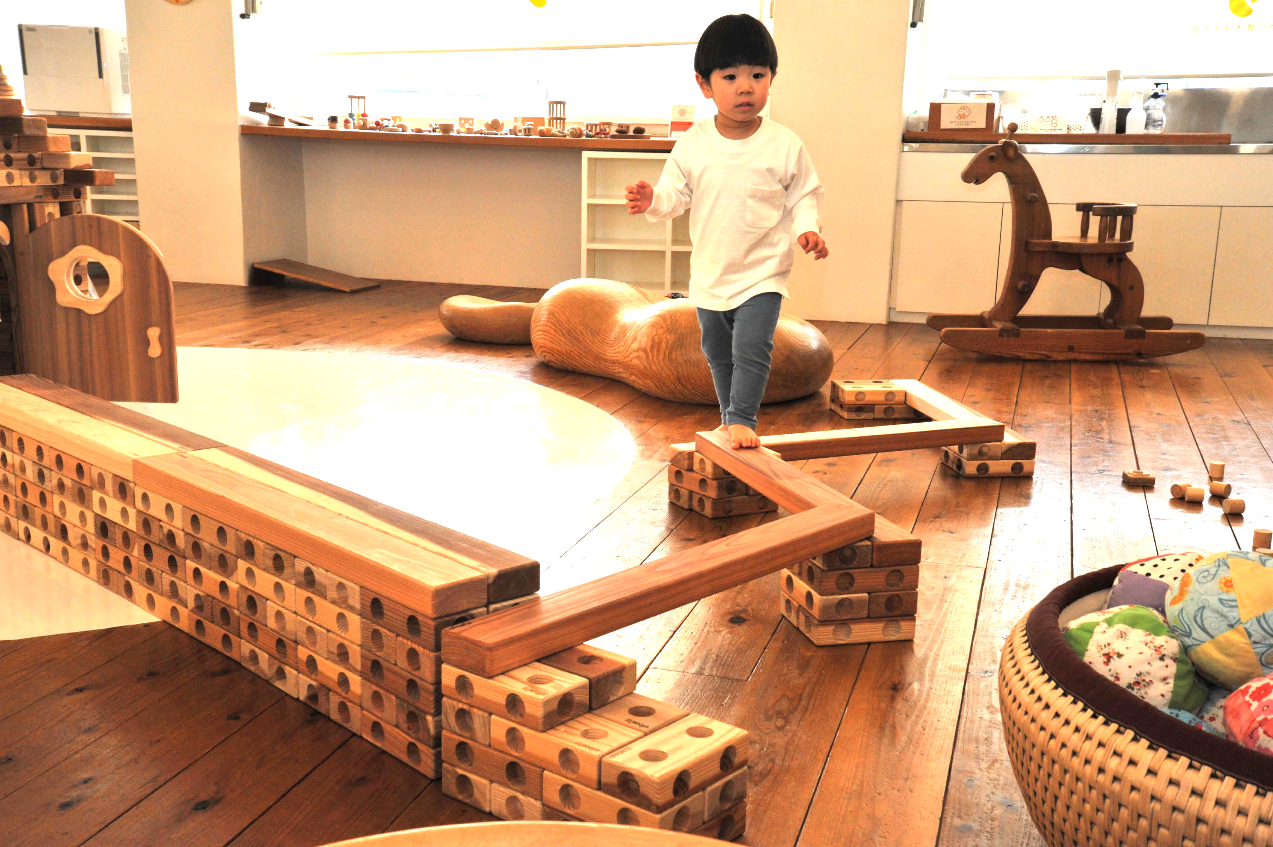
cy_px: 424
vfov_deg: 31.9
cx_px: 636
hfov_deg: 46.4
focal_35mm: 42
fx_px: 1484
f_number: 11
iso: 1250
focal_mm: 42
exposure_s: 1/80
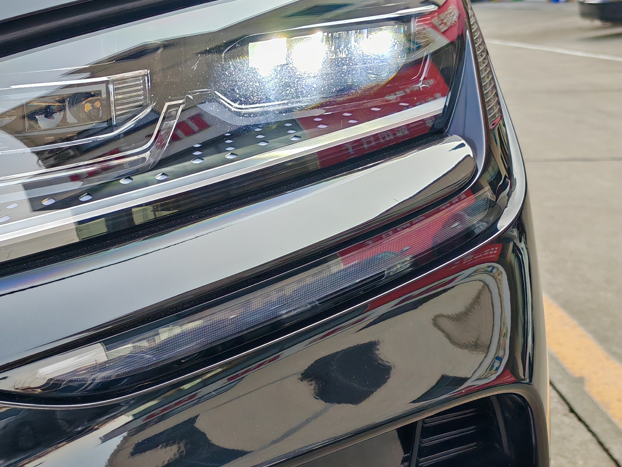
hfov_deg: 31.6
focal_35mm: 59
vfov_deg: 24.4
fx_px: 1060
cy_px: 372
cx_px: 102
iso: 50
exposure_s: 1/480
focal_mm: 5.52
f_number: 1.9
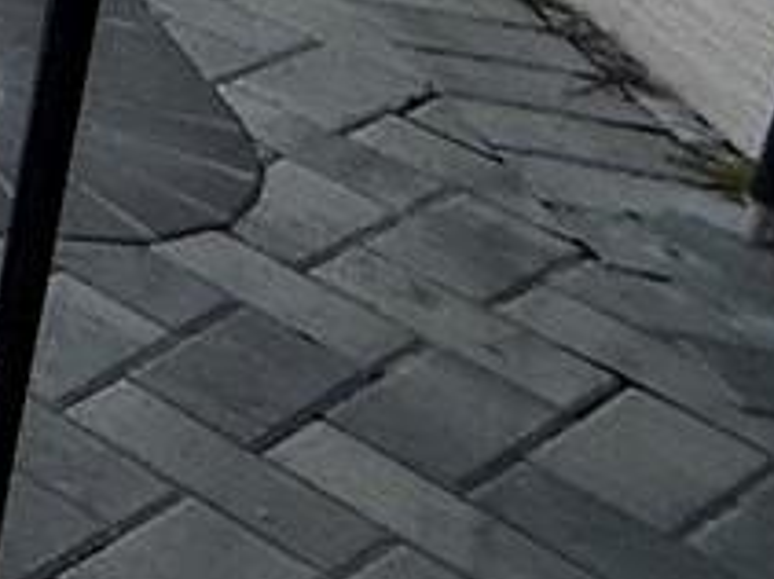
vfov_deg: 11.8
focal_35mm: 106
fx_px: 2369
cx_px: -1698
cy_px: -740
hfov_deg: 10.6
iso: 64
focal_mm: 2.22
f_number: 2.2
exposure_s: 1/155
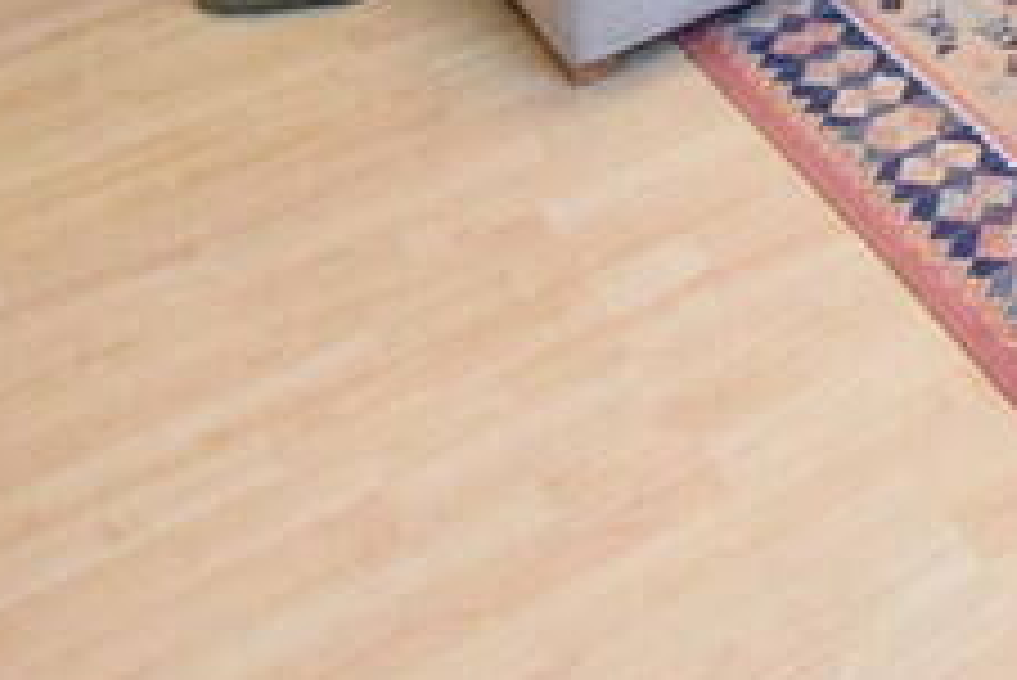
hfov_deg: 27.2
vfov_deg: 15.6
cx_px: 1112
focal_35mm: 68
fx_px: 1922
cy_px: -714
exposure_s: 1/60
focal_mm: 10
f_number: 3.5
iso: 6400
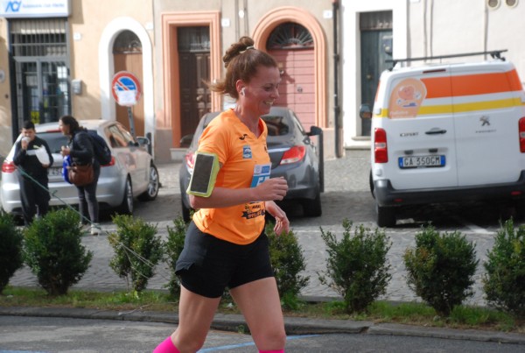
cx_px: 262
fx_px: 1535
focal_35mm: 105
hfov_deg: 19.4
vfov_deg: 13.1
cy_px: 176
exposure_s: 1/1600
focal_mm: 70
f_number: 6.3
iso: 1000
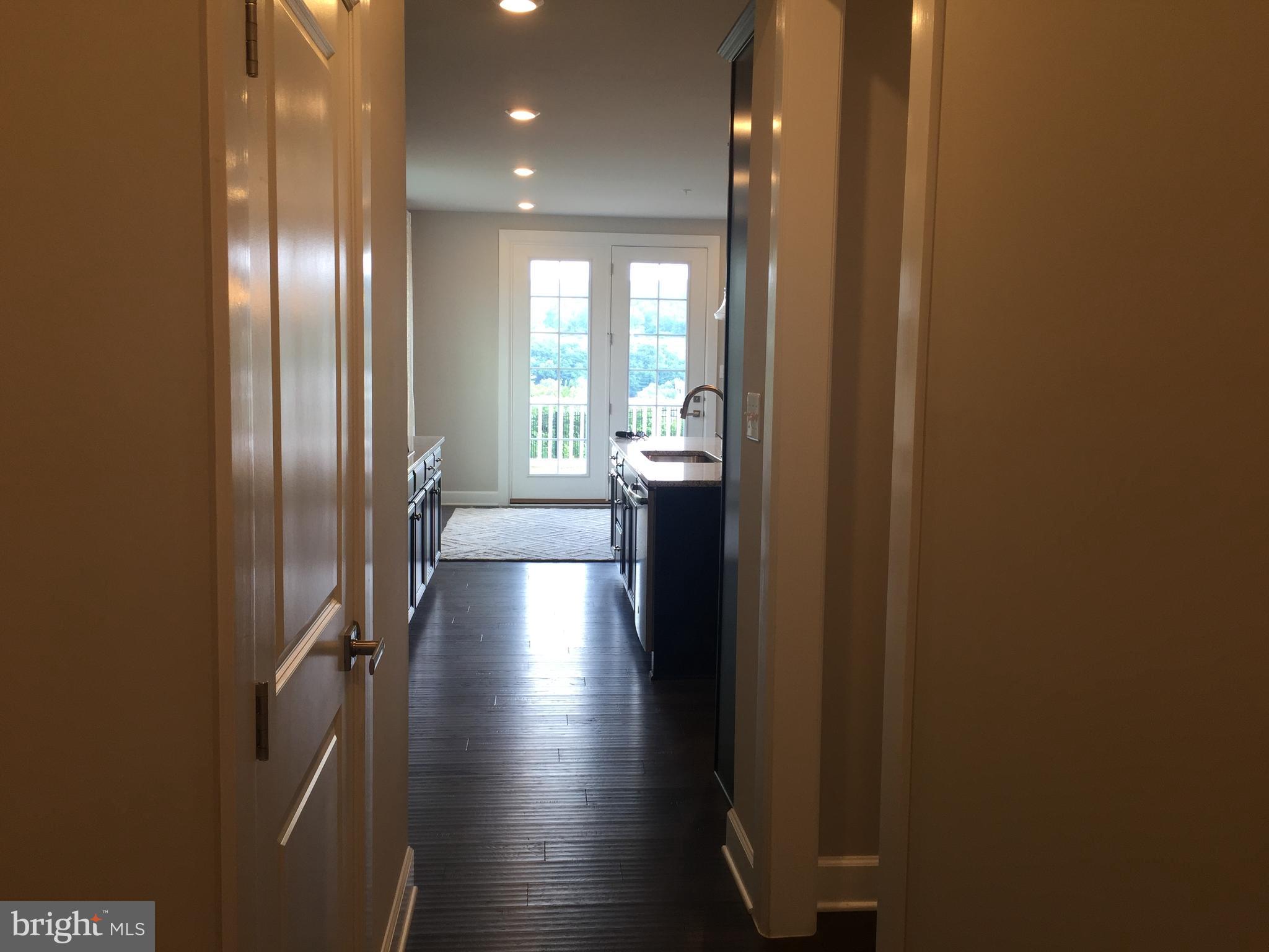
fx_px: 1063
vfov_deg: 48.2
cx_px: 634
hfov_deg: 61.7
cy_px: 476
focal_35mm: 29
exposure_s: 1/60
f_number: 2.2
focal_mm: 4.15
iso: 40
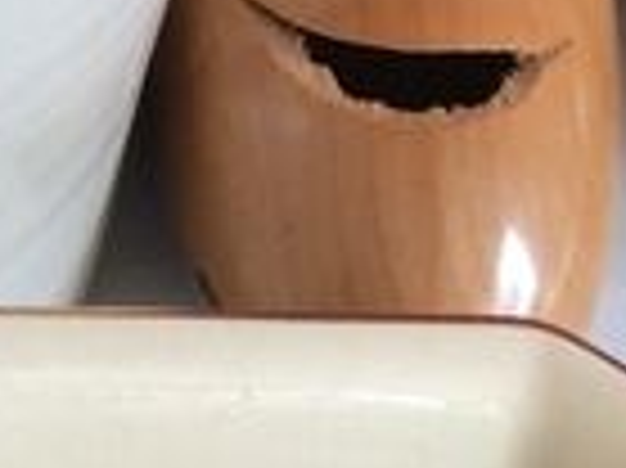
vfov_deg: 7.2
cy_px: -641
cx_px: -554
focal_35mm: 194
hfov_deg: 9.6
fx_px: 3505
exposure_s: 1/100
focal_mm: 4.12
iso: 64
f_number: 2.2
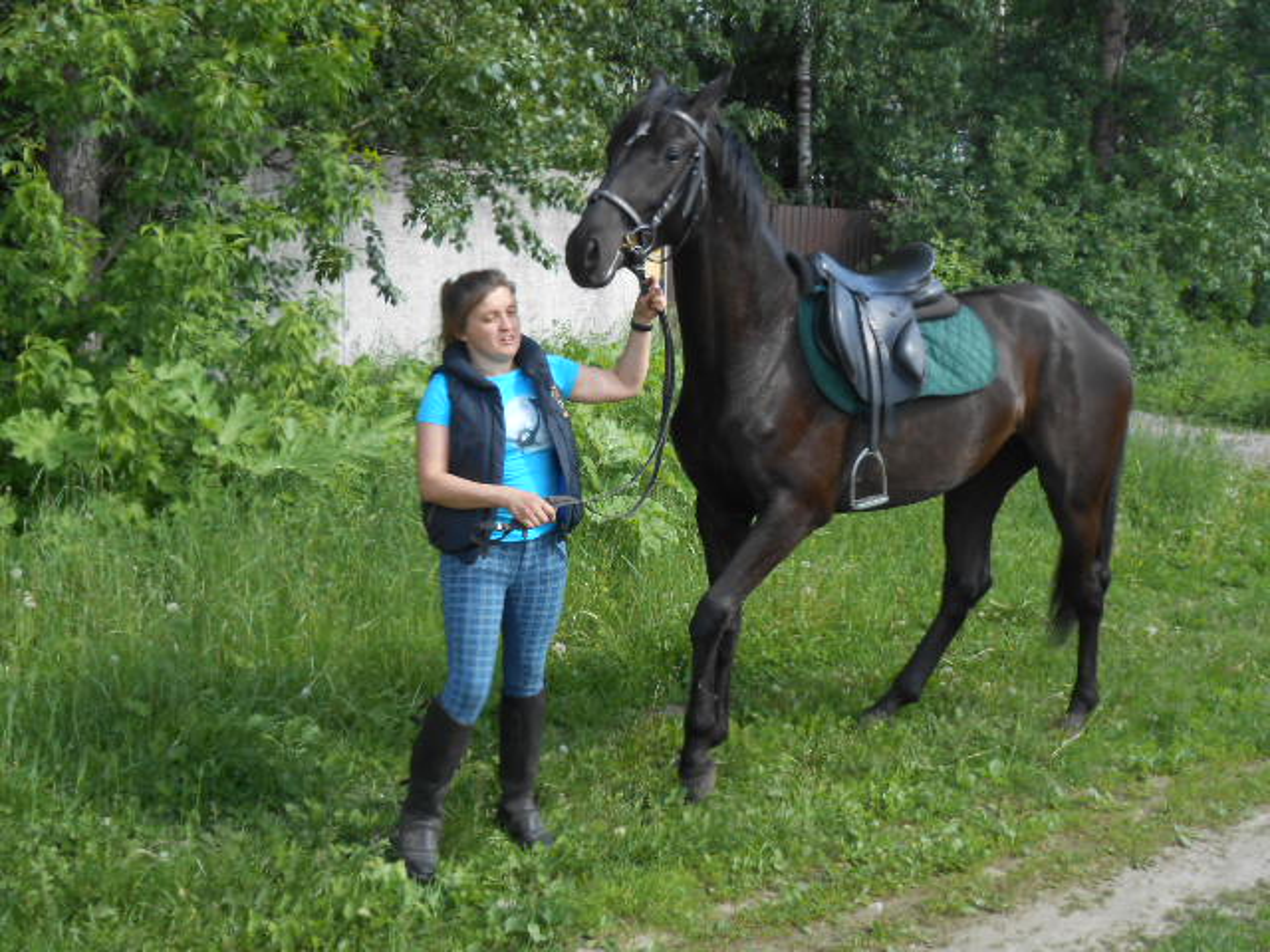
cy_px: 476
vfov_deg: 37.7
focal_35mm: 38
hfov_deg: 49.0
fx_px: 1394
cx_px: 635
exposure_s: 1/200
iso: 80
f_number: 4.2
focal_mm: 6.8
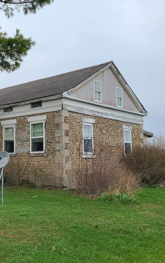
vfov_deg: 44.3
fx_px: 324
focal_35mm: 45
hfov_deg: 27.5
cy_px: 146
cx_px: 14
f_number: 1.8
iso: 40
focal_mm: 5.4
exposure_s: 1/2054
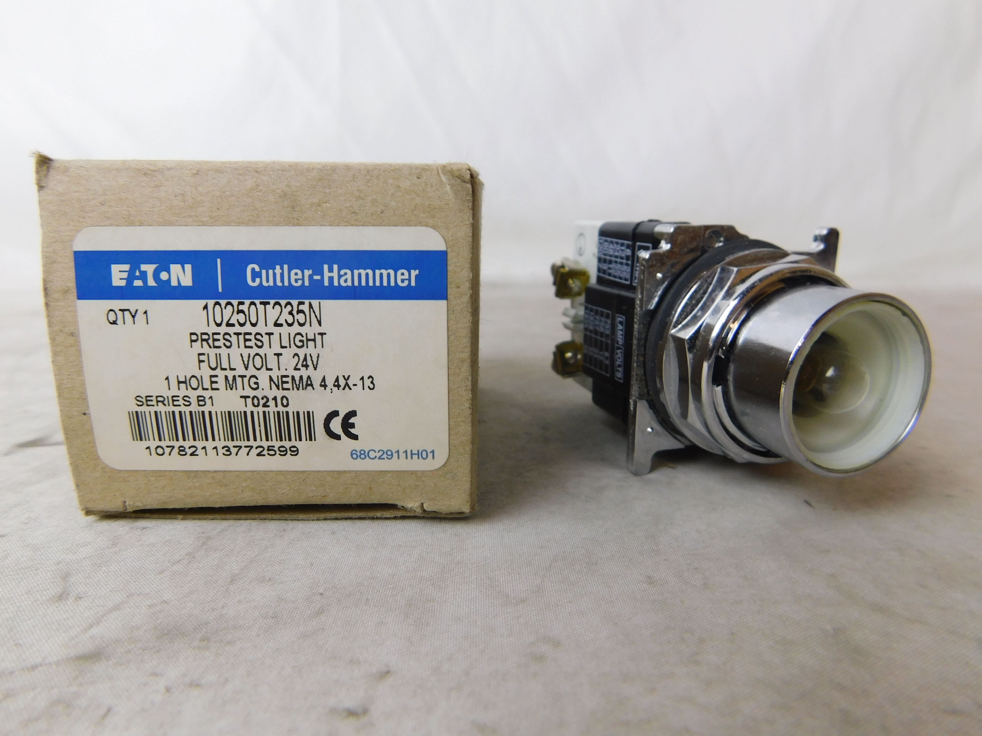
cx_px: 491
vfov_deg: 58.9
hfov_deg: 73.9
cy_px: 368
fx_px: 652
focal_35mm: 23
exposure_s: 1/30
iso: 125
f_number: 3
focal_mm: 4
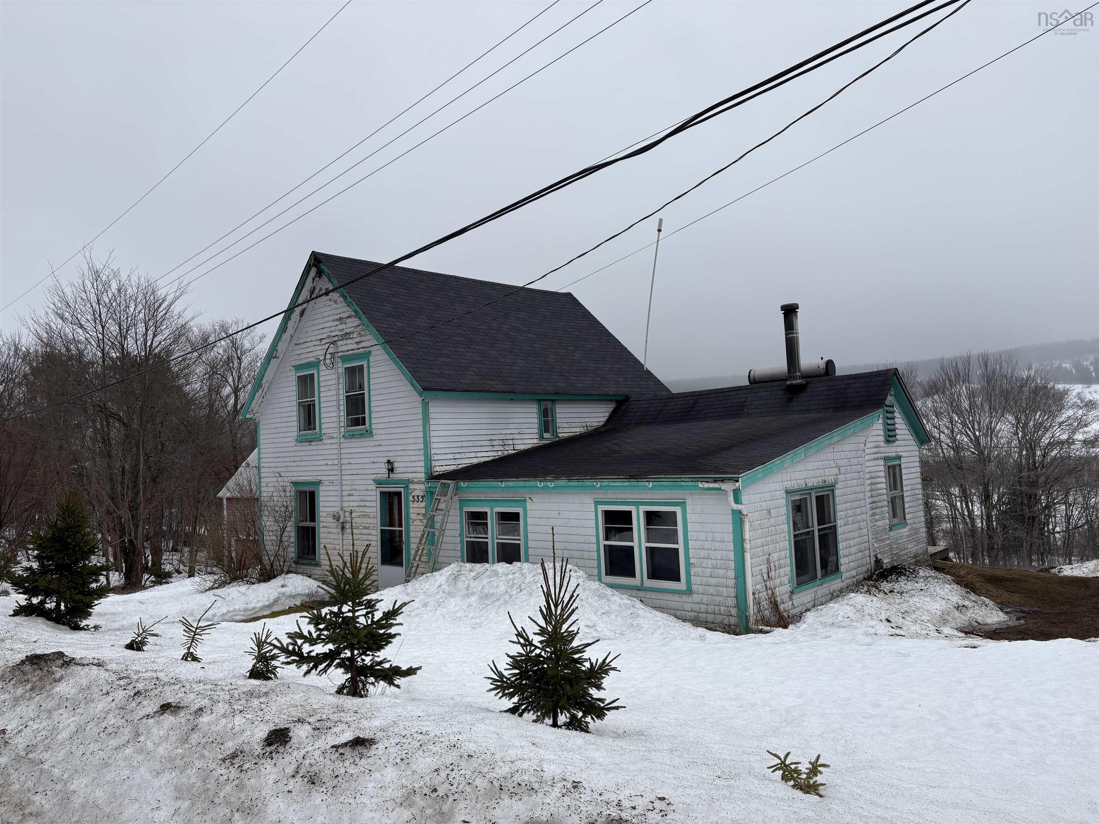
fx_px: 825
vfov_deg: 53.1
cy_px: 412
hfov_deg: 67.3
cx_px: 550
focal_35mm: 26
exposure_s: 1/2141
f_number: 1.6
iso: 50
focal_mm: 5.96
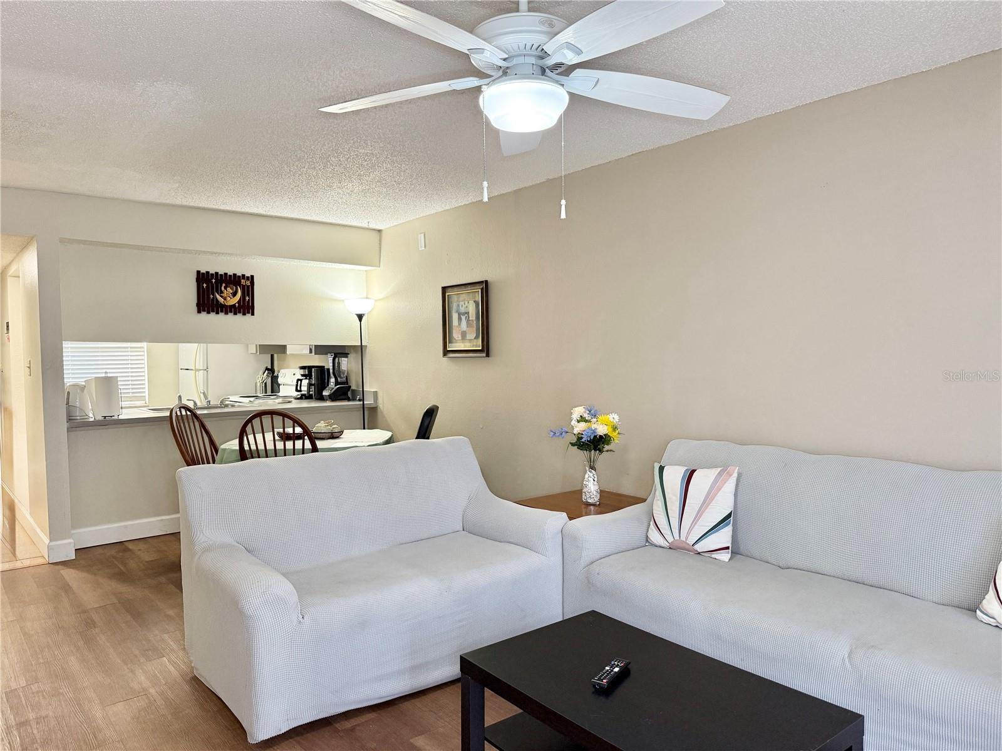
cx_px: 501
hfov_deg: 71.6
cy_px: 376
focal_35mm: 24
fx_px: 695
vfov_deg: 56.8
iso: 250
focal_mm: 6.76
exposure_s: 1/60
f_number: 1.78
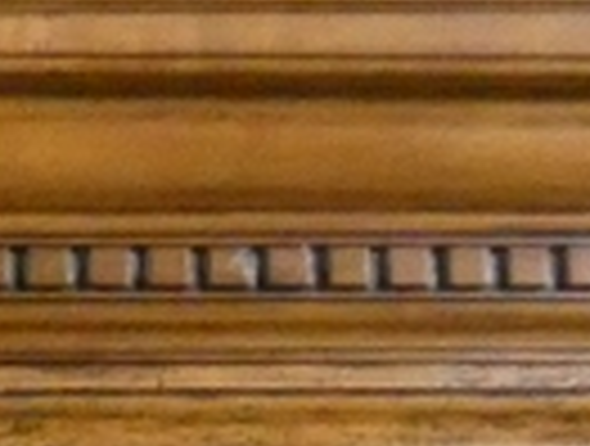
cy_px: 851
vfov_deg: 4.0
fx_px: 6392
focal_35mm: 374
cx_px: -734
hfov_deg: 5.2
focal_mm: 8.6
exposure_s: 1/60
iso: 1600
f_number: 3.8
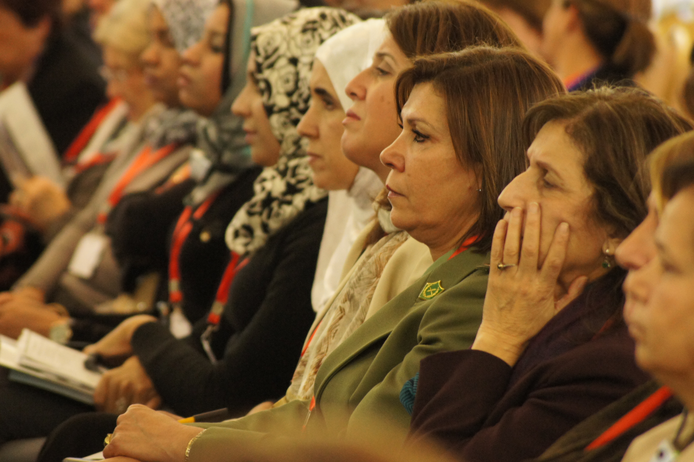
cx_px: 347
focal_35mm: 300
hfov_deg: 6.9
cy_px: 231
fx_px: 5780
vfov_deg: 4.6
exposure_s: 1/40
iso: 1600
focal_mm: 200
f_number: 5.6
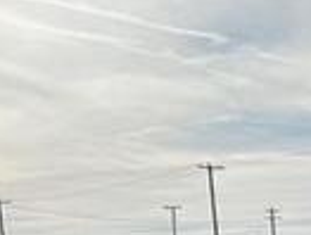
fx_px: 829
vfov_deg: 15.2
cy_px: 325
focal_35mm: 92
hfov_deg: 17.7
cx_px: 539
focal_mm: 6.86
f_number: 1.78
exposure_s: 1/13699
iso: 80
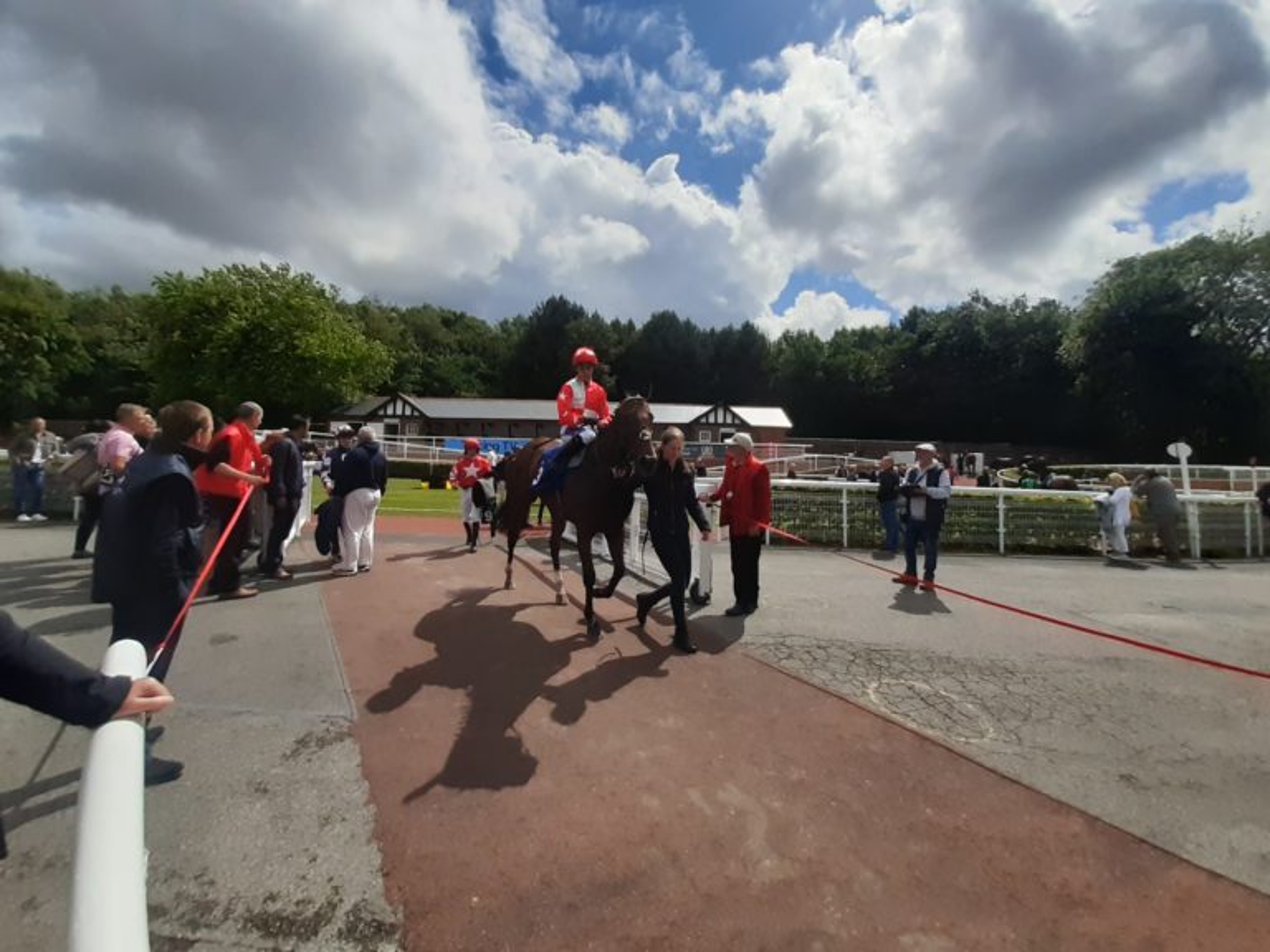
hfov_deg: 106.2
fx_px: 477
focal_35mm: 13
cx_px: 635
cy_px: 476
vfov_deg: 89.9
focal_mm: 1.13
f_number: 2.2
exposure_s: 1/4926
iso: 80
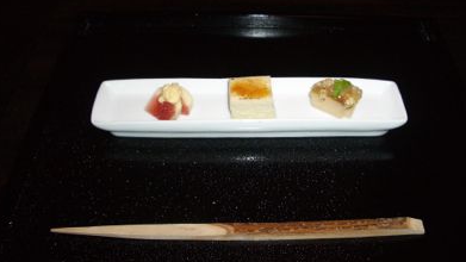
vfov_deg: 30.4
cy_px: 108
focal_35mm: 39
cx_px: 230
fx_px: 482
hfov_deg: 51.6
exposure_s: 1/60
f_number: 2.6
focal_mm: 5.8
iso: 200
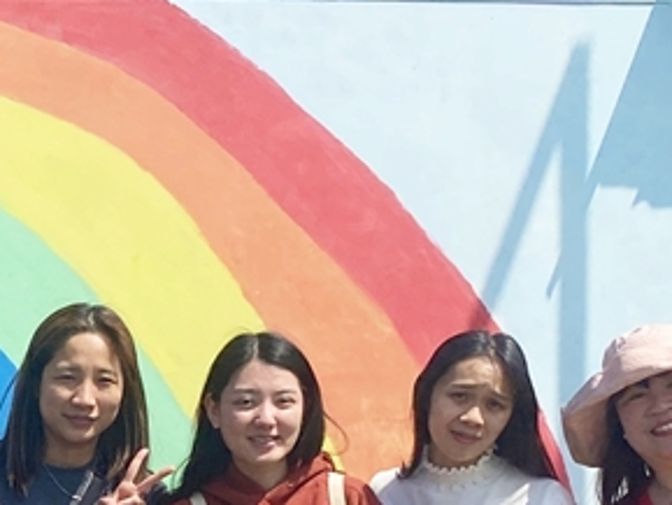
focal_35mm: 120
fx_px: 2331
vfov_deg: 12.0
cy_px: 633
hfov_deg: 15.1
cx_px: -369
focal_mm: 4.25
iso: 32
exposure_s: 1/4115
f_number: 1.8
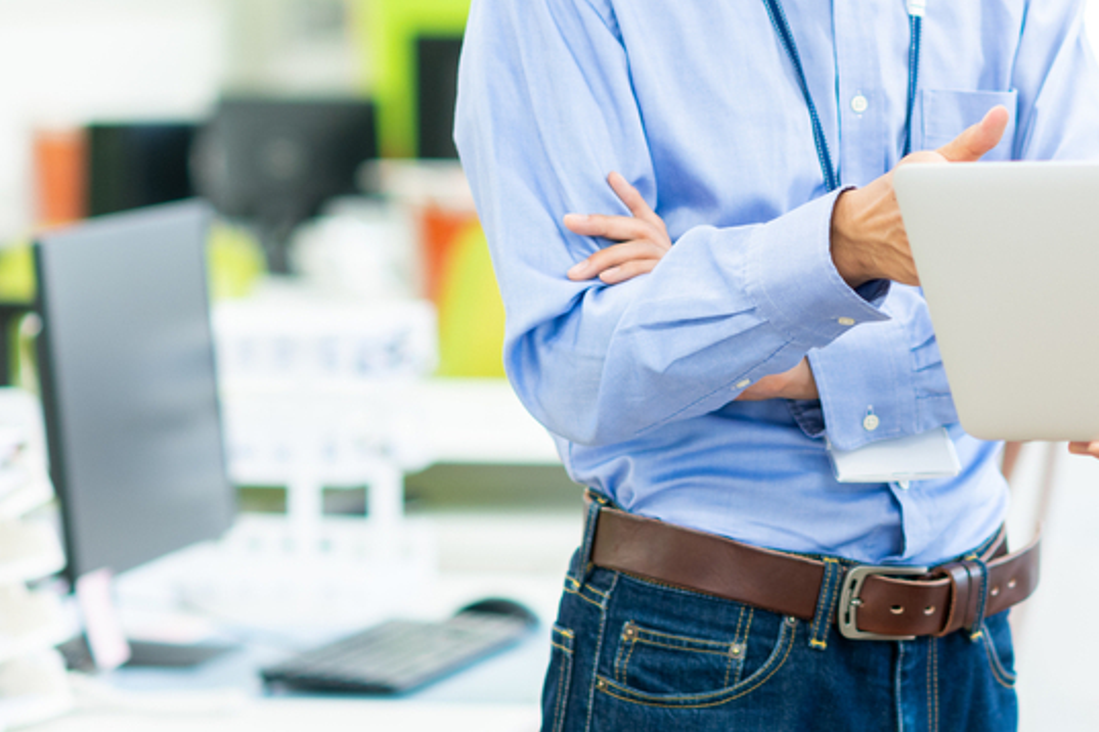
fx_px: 5800
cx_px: 943
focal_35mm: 190
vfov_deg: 7.2
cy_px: -6
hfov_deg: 10.8
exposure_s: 1/100
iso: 320
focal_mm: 85
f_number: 2.5
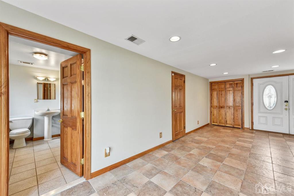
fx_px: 114
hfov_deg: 104.3
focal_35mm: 14
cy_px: 98
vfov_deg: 81.2
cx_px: 147
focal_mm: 14
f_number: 8
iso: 640
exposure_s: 1/30
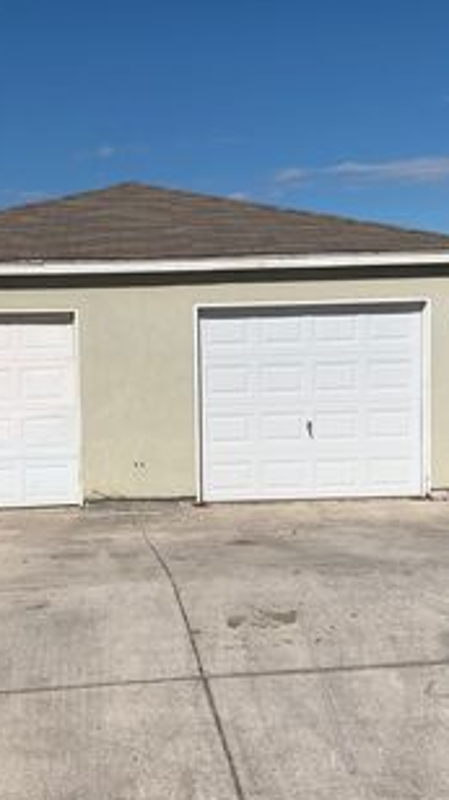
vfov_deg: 44.6
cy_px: 427
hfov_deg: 25.9
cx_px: 176
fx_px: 975
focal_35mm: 46
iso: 25
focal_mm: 4.25
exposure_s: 1/6452
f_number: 1.8
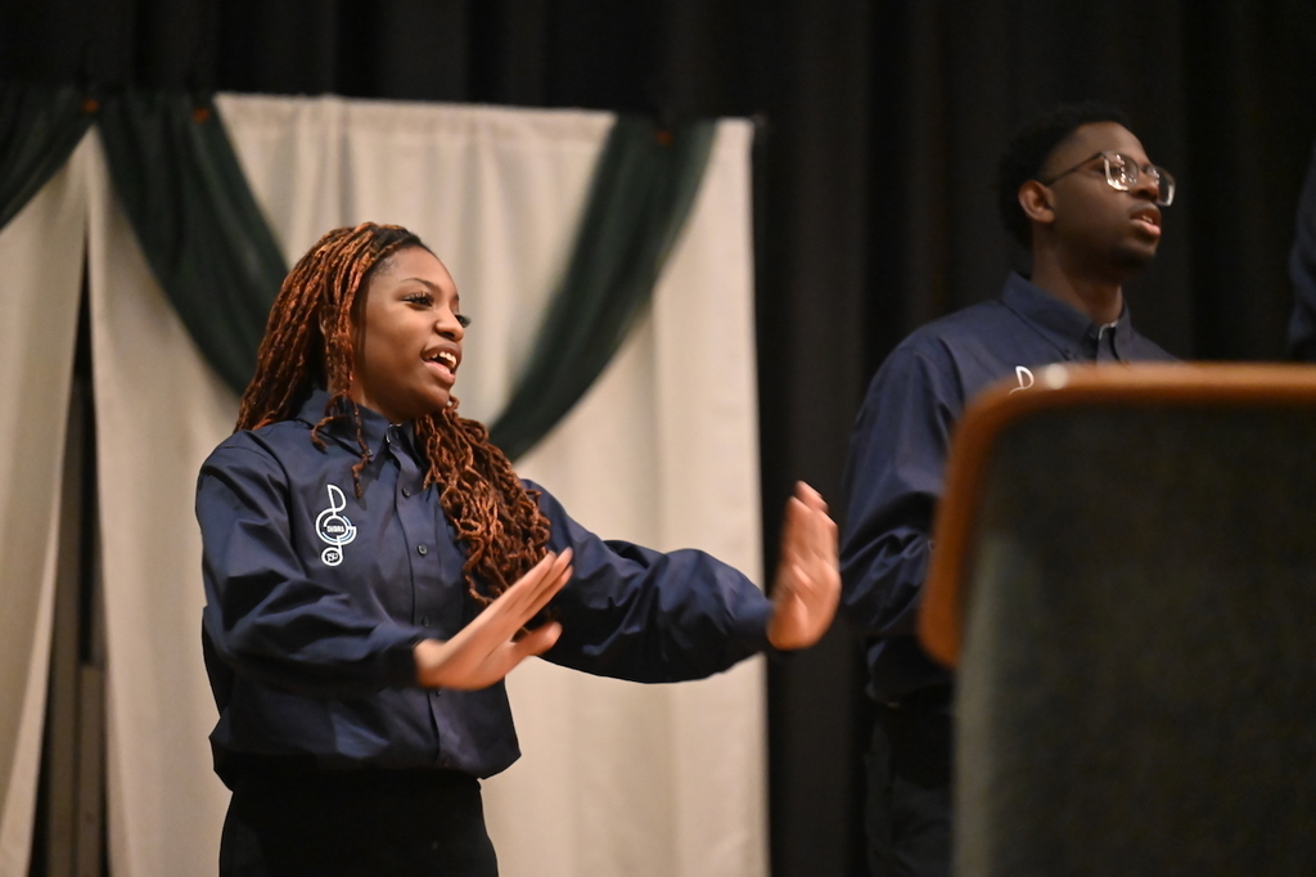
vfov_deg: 7.4
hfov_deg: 11.1
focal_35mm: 185
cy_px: 438
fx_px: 6760
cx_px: 658
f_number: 2.8
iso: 16000
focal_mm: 185
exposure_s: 1/125
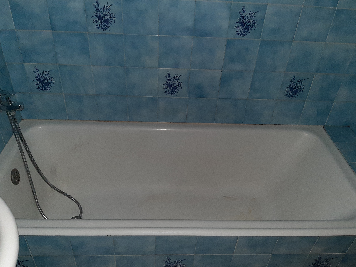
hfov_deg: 58.3
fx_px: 319
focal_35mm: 31
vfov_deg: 45.4
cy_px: 143
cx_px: 181
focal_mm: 3.93
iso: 1000
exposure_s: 1/17
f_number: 1.7
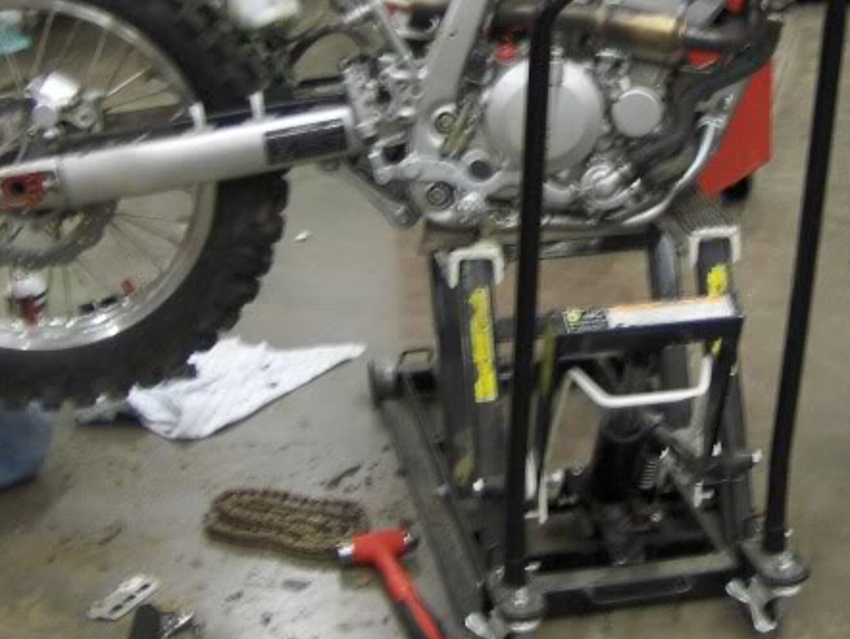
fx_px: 1990
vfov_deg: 18.0
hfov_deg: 24.0
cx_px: 567
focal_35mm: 81
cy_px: 89
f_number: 2.8
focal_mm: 7.5
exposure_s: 1/12.7
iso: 200
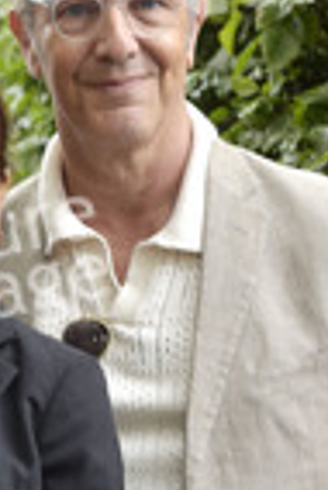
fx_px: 1609
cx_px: 31
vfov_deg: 17.1
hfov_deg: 11.6
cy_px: 452
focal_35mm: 118
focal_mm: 42
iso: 400
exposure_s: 1/100
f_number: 5
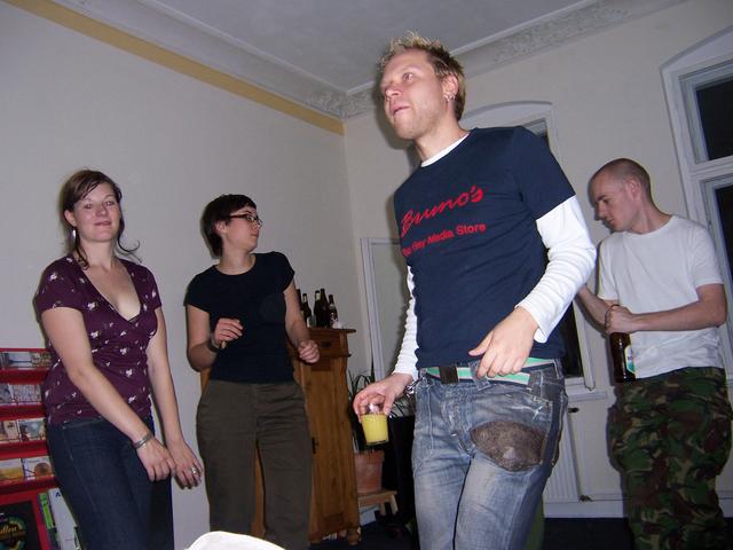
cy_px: 275
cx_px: 366
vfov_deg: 42.9
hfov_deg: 55.4
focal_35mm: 33
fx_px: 699
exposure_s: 1/60
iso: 140
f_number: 2.8
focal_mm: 5.5
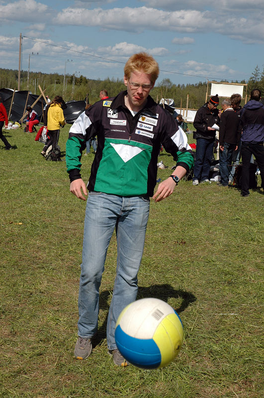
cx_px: 132
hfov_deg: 18.9
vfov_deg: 28.1
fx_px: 794
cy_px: 199
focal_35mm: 72
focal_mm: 48
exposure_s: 1/500
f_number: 11
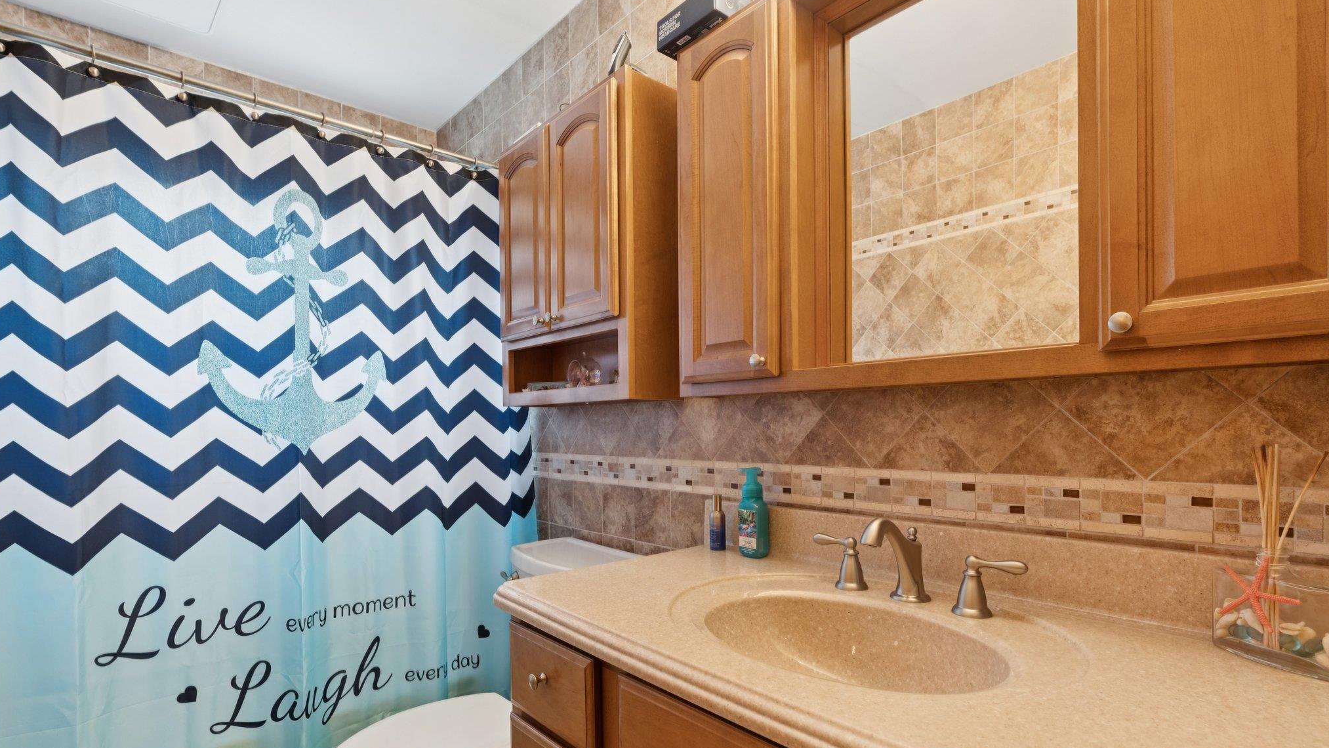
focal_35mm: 18
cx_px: 663
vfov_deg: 60.8
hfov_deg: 92.7
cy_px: 428
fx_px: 634
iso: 400
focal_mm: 17
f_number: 9
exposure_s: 1/5
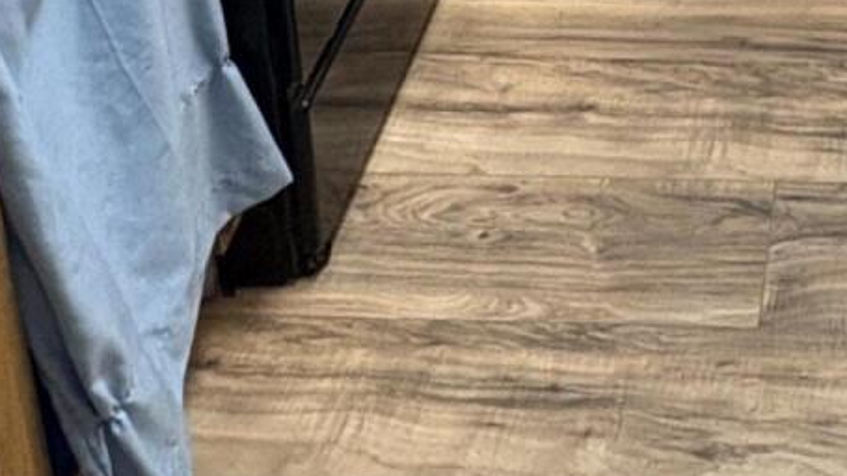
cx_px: 908
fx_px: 1505
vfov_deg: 13.2
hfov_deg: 28.8
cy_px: -677
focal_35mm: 67
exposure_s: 1/60
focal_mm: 2.22
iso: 320
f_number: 2.2
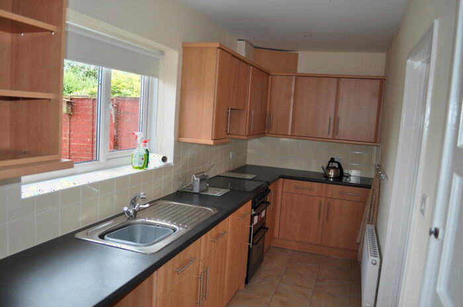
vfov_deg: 47.8
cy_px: 154
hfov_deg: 67.4
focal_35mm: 27
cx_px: 232
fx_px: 347
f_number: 3.5
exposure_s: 1/125
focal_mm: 18
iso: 400
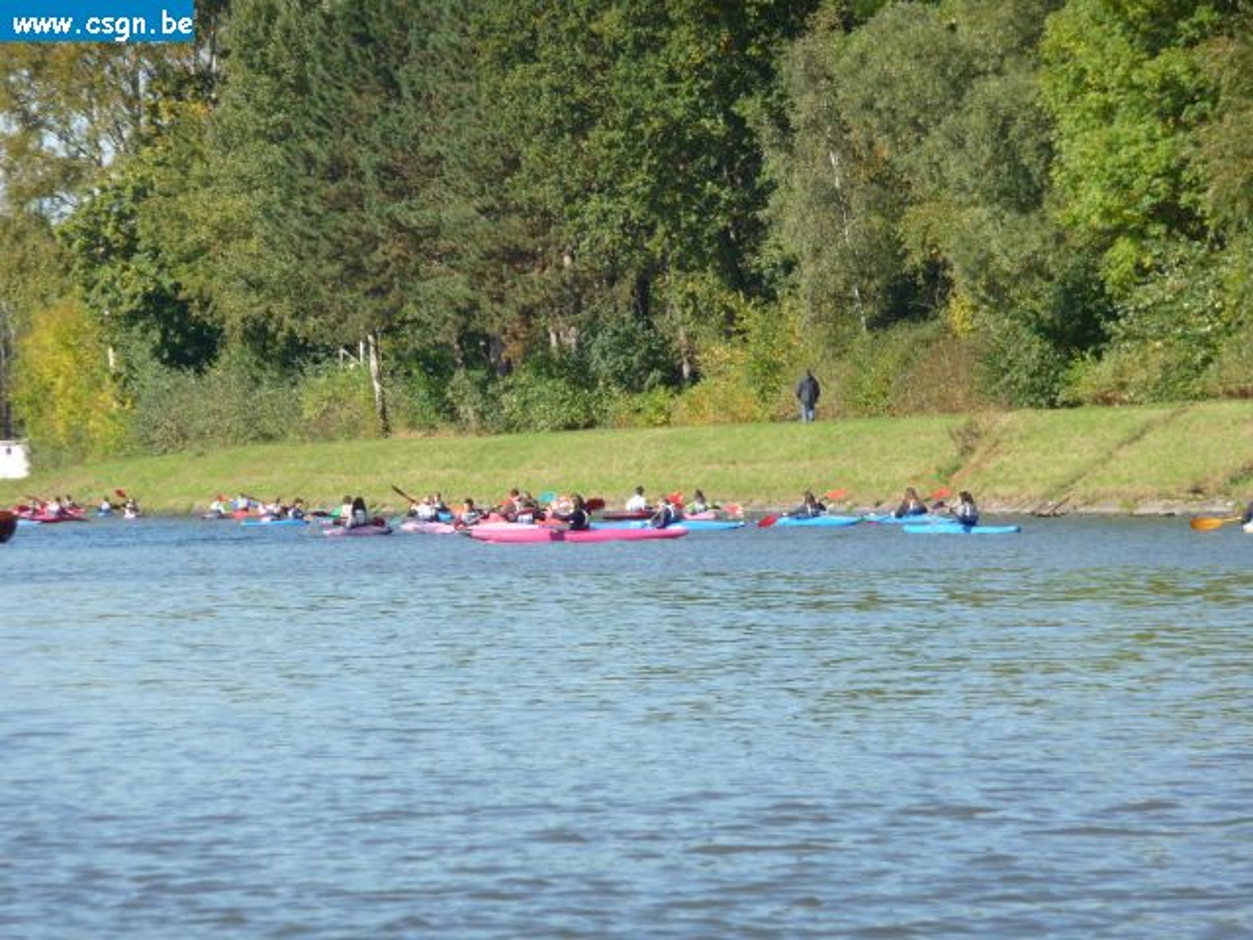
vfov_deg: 5.3
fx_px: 10135
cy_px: 470
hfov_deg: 7.1
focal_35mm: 280
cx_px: 626
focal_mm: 47
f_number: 4.9
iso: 100
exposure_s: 1/250
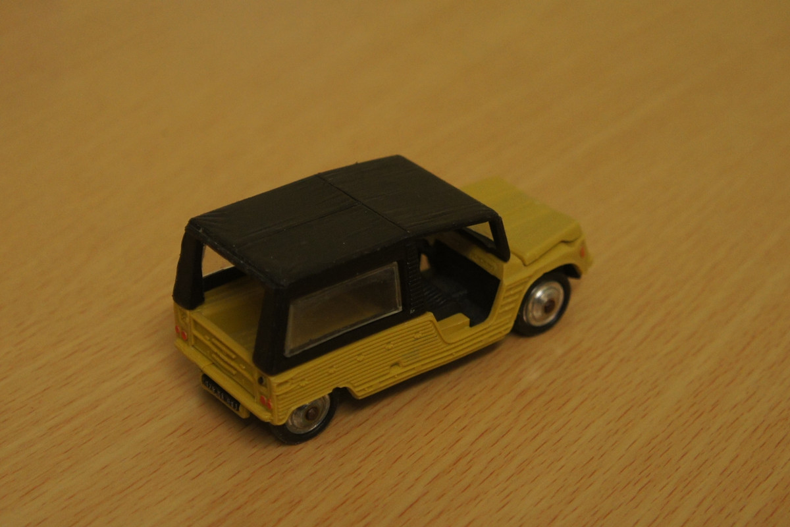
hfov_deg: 42.3
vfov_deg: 28.9
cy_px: 264
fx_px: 1020
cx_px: 395
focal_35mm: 46
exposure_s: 1/50
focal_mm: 31
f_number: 4.5
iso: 800
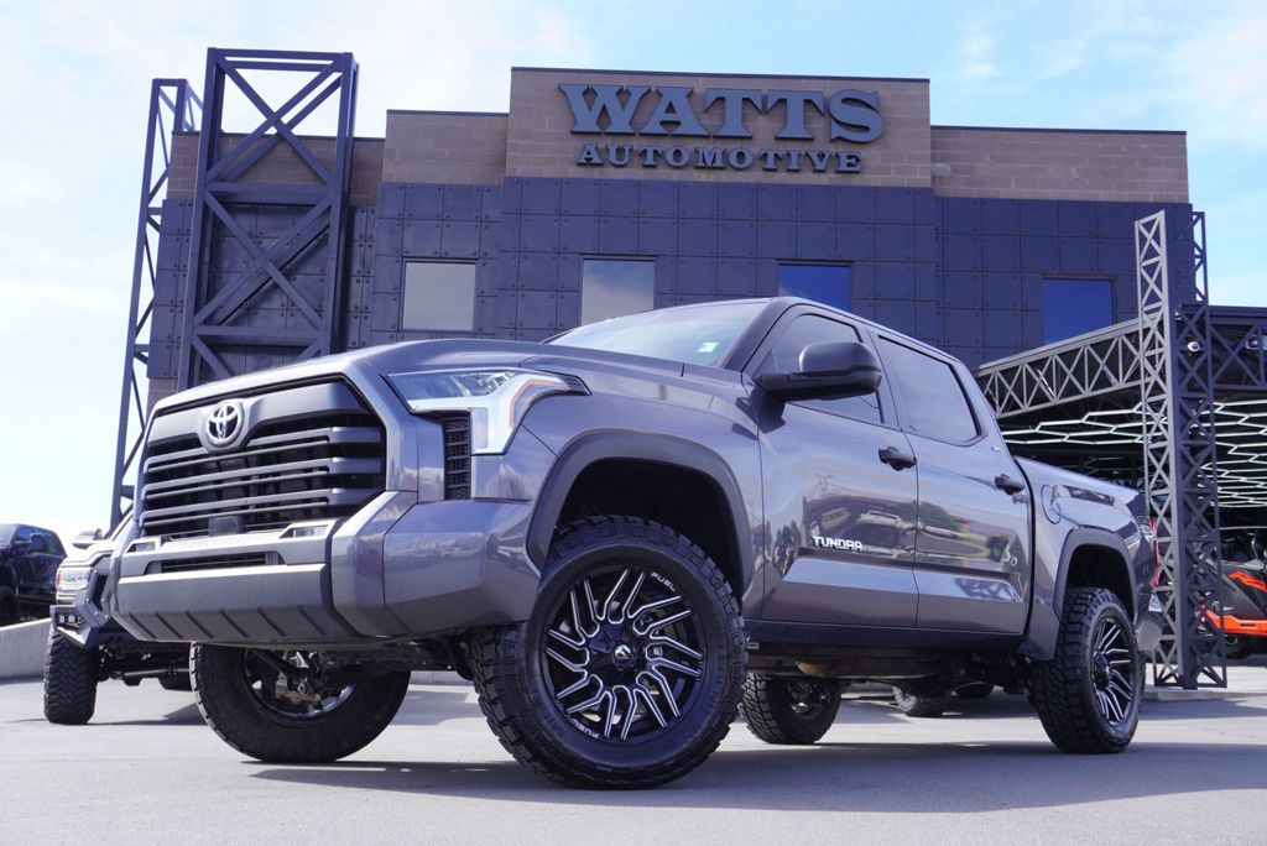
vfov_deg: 34.3
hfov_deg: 49.5
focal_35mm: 39
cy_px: 423
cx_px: 634
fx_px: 1373
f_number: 7.1
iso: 100
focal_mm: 26
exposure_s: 1/100
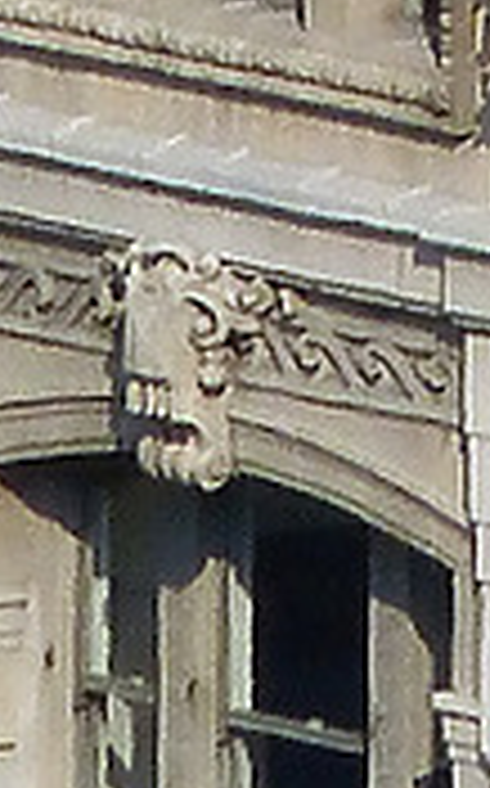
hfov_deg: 0.2
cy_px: -982
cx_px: 321
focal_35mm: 6554
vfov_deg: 0.3
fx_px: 140383
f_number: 4.5
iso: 100
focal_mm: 108
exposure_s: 1/1600
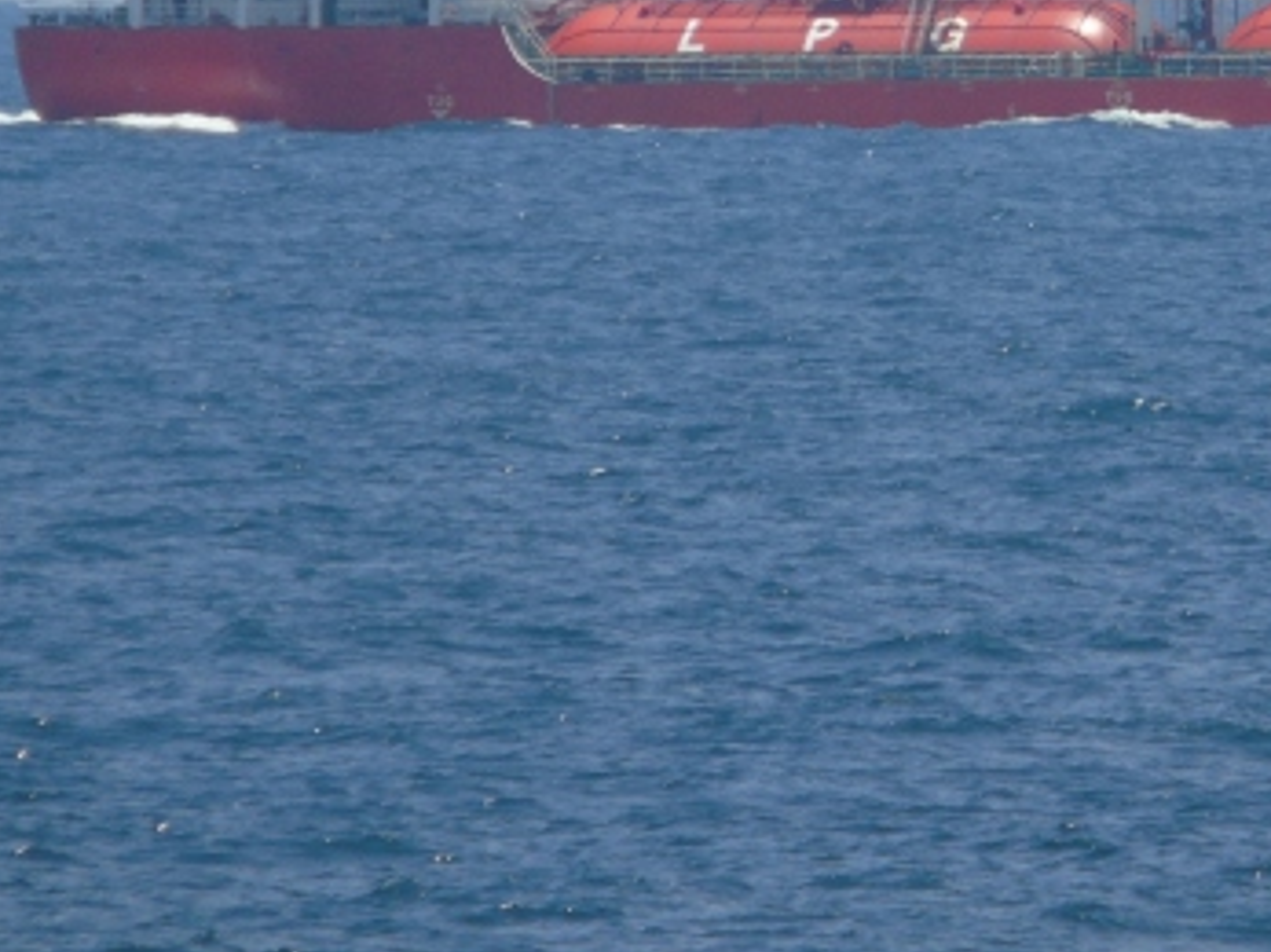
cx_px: 1099
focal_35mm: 1956
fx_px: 71794
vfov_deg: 0.8
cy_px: -106
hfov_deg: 1.0
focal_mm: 151
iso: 80
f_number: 6.1
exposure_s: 1/400
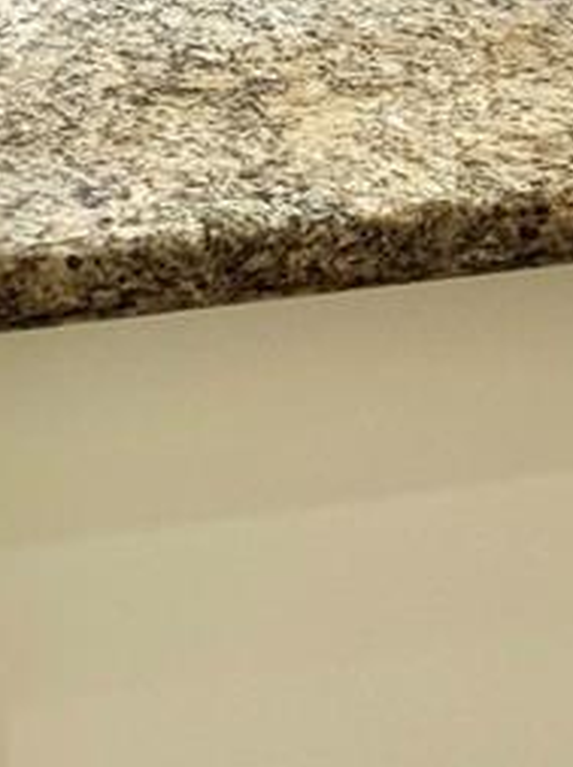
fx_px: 2522
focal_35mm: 114
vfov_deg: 15.8
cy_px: -418
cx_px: 652
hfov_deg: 12.7
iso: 80
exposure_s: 1/299
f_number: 1.78
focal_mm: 6.76
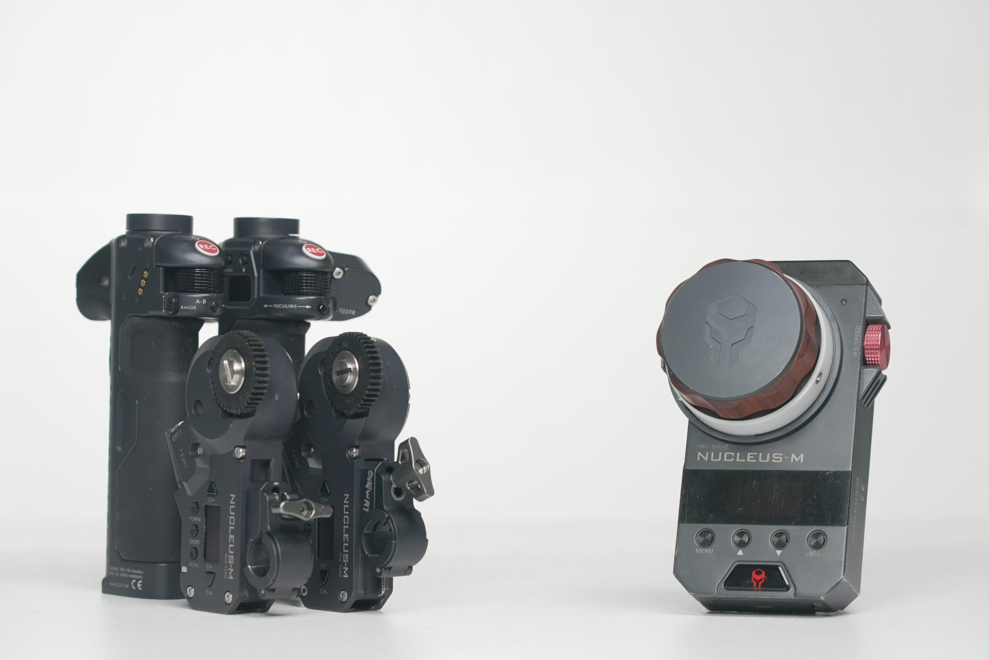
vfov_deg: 13.1
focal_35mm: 105
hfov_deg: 19.4
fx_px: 2886
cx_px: 494
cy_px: 330
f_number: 5.6
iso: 1600
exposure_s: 1/500
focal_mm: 105
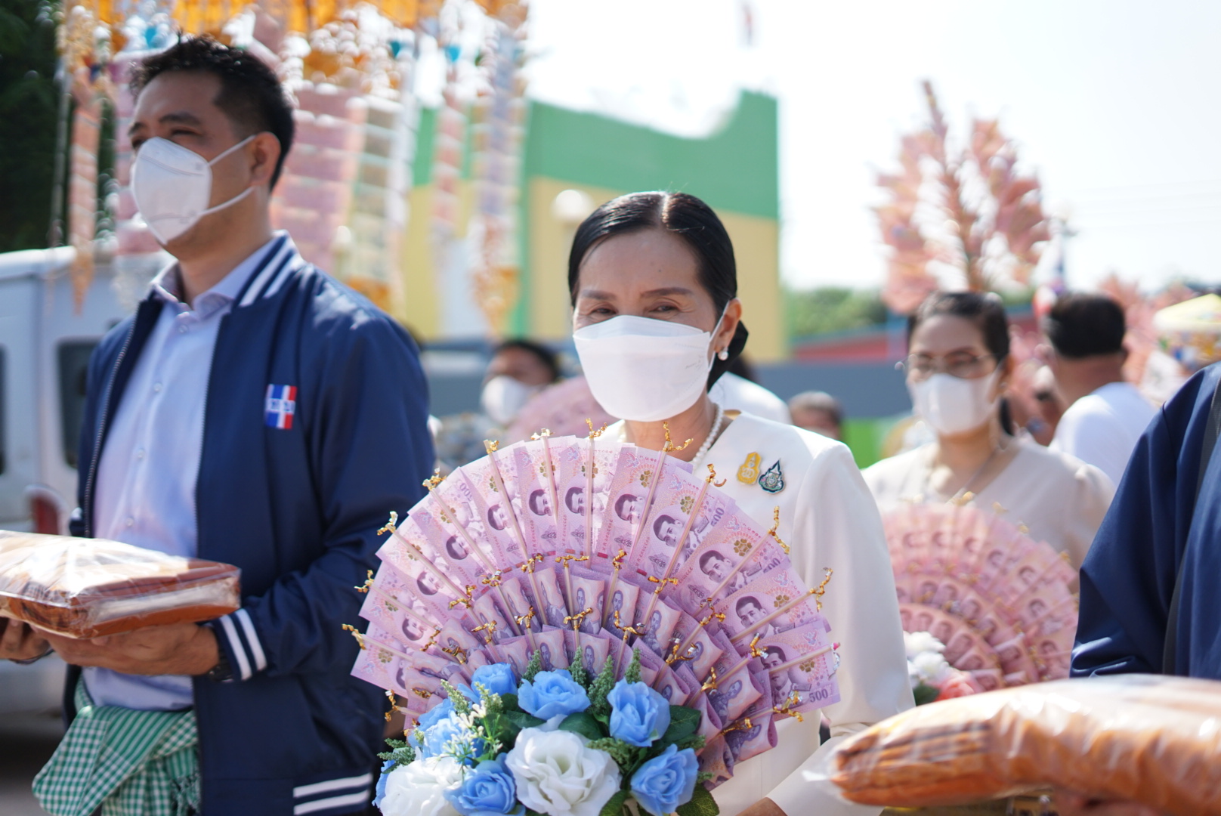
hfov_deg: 39.6
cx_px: 610
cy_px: 408
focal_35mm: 50
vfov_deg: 27.0
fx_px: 1697
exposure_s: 1/8000
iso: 400
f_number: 1.8
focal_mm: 50
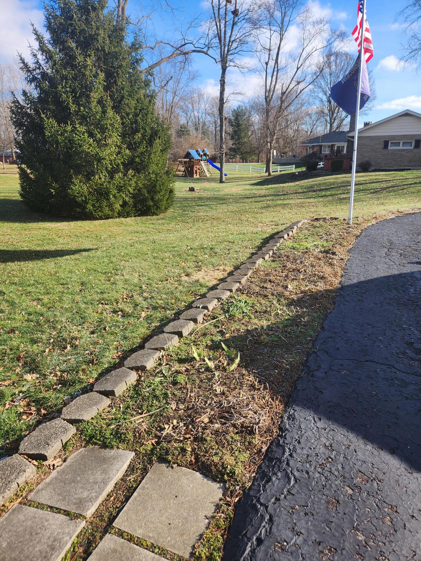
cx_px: 210
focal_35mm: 23
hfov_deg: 58.9
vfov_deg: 73.9
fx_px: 373
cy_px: 280
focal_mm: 5.4
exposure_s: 1/820
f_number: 1.8
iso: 20
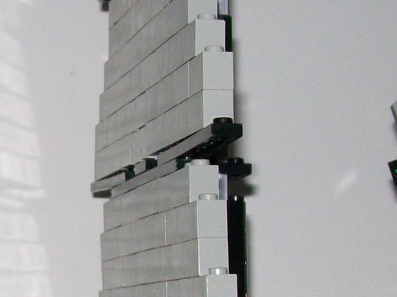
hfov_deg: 14.0
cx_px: -39
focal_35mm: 138
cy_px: 273
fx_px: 1582
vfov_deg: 10.7
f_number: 2.7
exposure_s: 1/60
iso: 64
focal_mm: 6.1
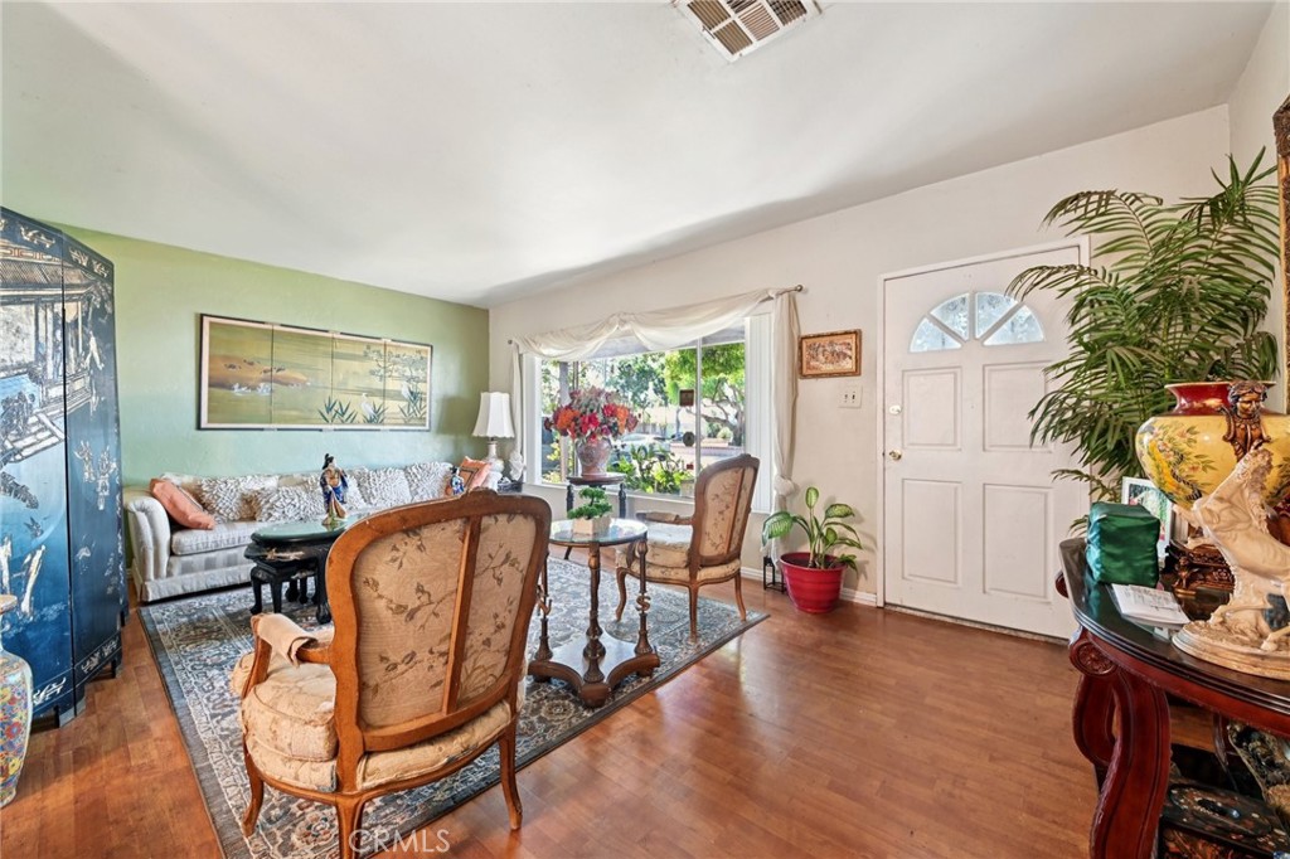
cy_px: 430
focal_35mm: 14
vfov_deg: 81.2
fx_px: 501
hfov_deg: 104.3
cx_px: 645
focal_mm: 14
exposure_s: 1/2.5
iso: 250
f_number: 8
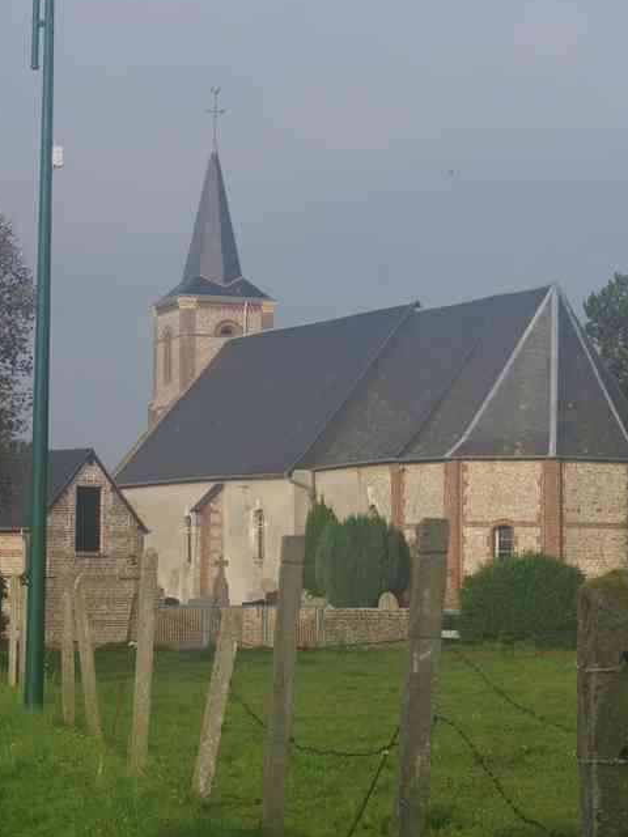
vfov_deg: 15.9
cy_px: 417
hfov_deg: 12.0
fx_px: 2993
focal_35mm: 124
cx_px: 435
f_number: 11
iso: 200
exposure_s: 1/100
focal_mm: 55
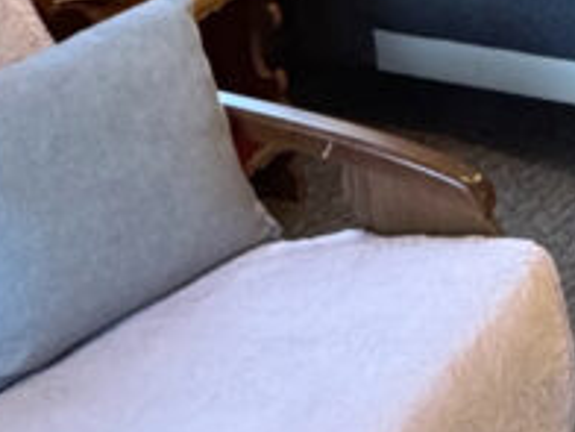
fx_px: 1213
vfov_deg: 15.2
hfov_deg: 19.7
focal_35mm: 73
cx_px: 1036
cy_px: -494
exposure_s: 1/50
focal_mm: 2.2
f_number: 2.2
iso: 500
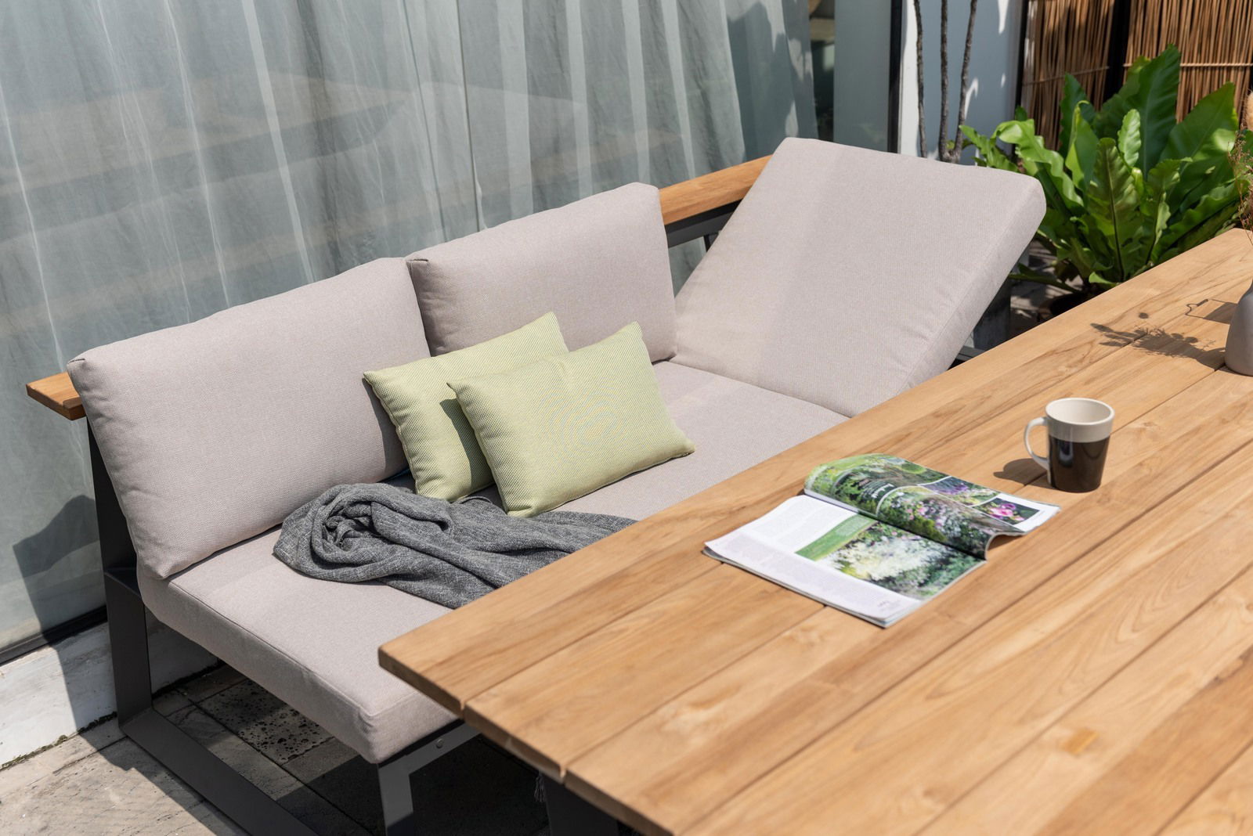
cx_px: 626
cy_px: 418
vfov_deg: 31.9
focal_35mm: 42
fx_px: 1462
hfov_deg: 46.4
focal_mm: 42
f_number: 3.5
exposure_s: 1/4000
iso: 100
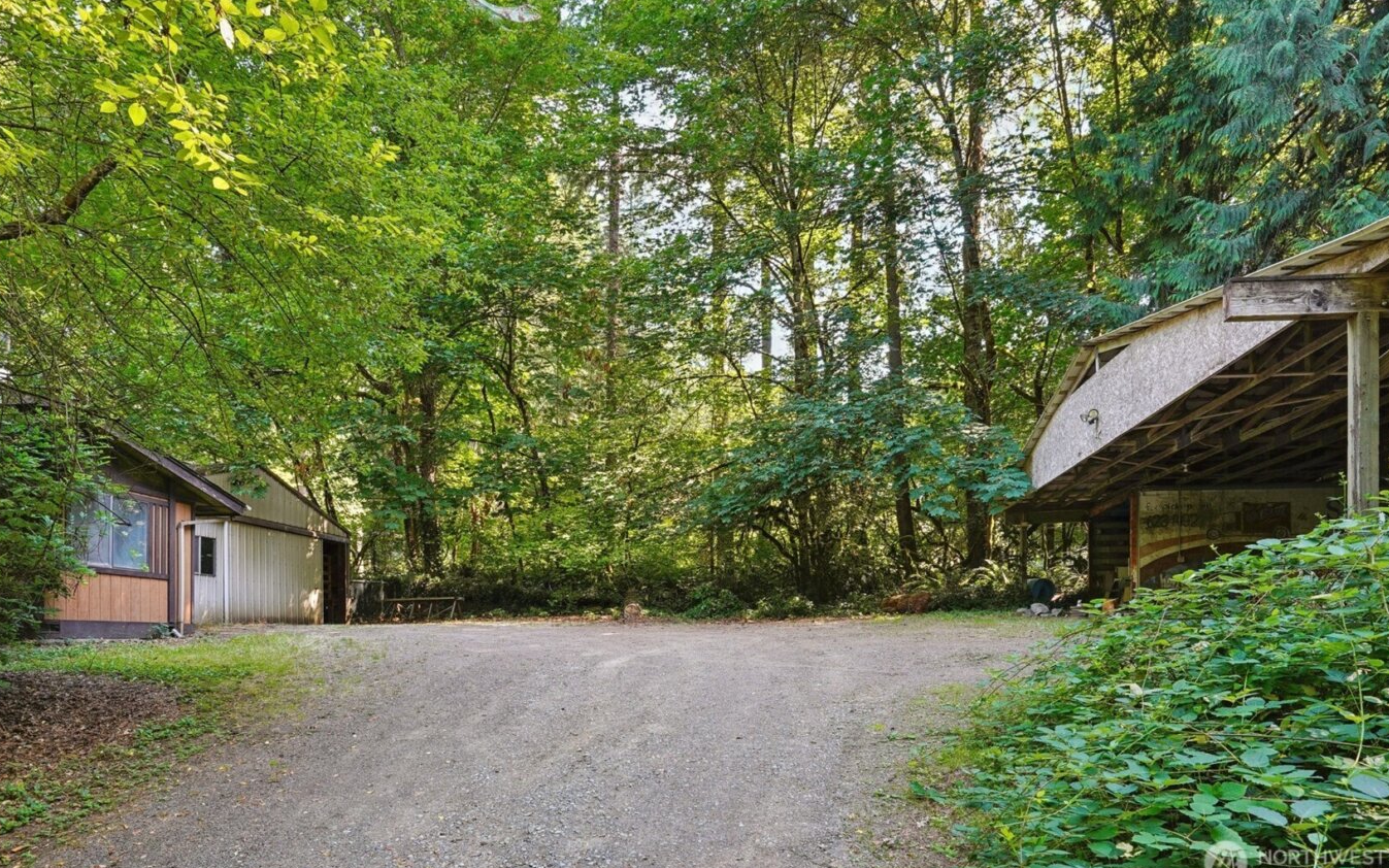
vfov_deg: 65.0
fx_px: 681
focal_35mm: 18
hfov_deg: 91.1
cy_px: 414
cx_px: 690
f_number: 8
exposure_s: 1/30
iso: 400
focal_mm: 17
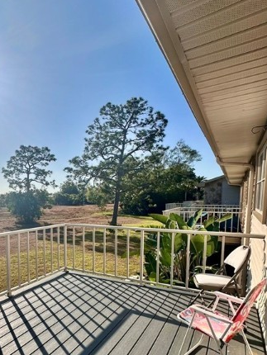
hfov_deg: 51.9
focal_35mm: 25
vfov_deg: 68.2
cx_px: 59
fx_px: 257
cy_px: 223
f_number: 2.2
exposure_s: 1/4651
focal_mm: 2.22
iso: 50
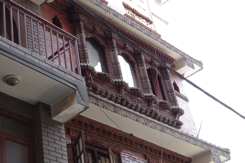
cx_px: 122
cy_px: 82
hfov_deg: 28.1
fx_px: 490
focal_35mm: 72
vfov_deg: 18.9
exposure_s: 1/100
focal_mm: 48
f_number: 14
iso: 1600
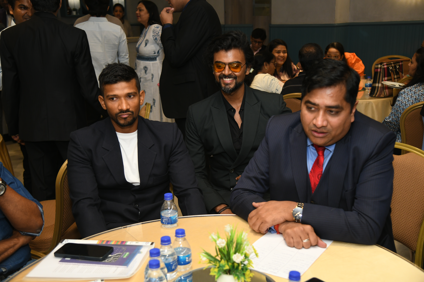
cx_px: 212
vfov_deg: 29.2
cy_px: 141
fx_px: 542
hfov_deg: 42.7
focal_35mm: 46
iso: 1250
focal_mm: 46
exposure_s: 1/160
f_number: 4.5
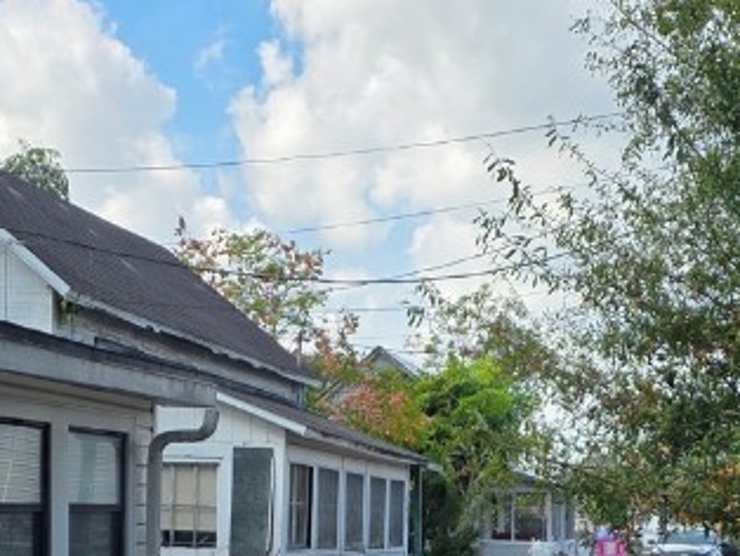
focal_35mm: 75
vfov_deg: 19.0
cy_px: 587
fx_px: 1605
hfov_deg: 26.0
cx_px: 398
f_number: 1.7
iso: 80
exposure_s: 1/4057
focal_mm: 6.25
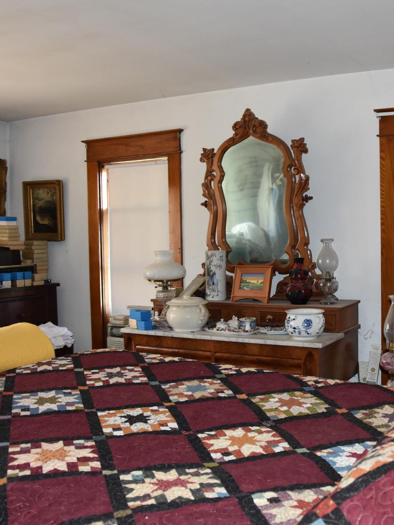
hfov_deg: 35.5
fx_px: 607
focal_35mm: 40
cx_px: 274
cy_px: 267
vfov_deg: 46.8
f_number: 3.5
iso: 1400
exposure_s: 1/60
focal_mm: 18
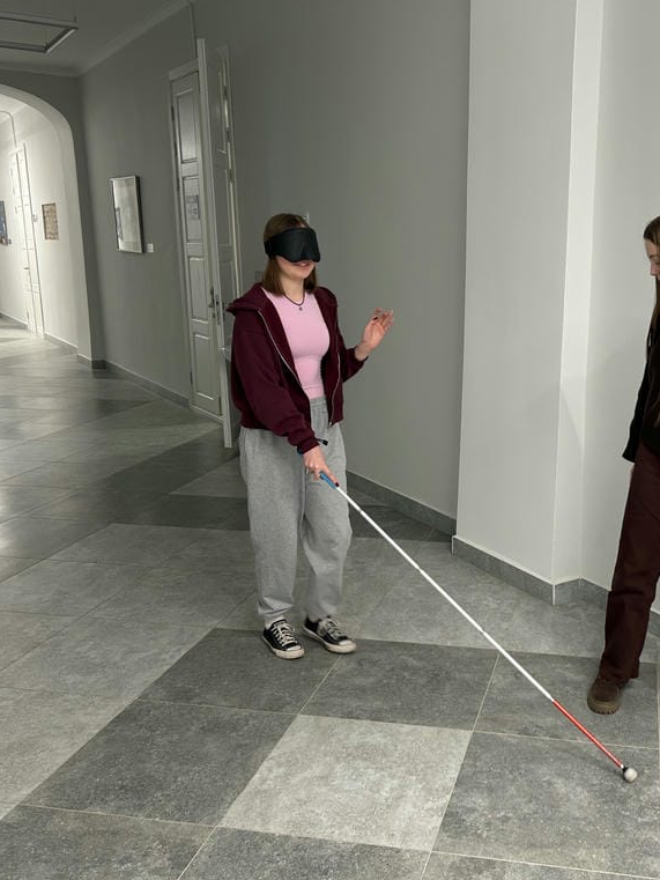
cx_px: 476
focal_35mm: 35
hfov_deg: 39.8
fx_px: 890
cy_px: 437
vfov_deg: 52.6
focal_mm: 5.7
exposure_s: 1/50
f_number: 1.5
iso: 64
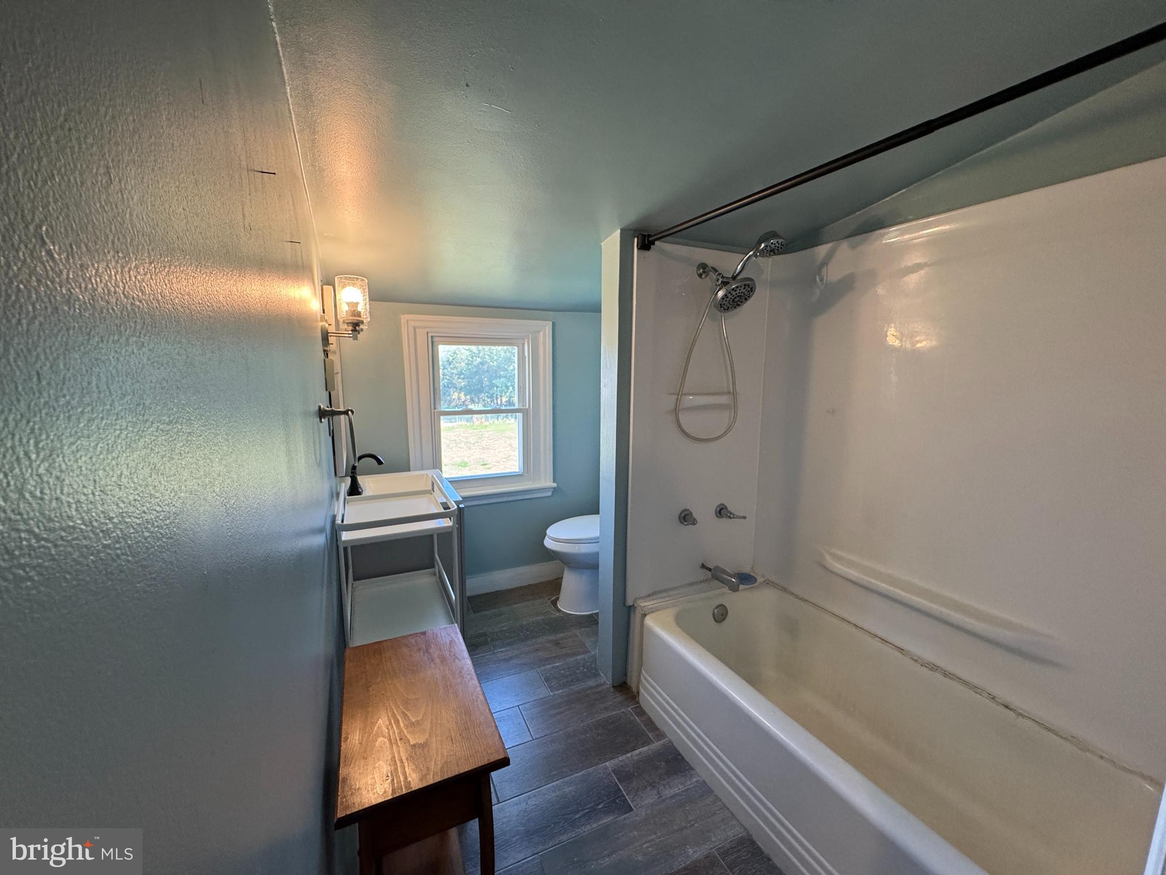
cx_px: 583
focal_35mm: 14
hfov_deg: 102.1
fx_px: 472
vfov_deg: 85.7
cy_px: 438
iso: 320
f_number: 2.2
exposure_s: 1/120
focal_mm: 2.22
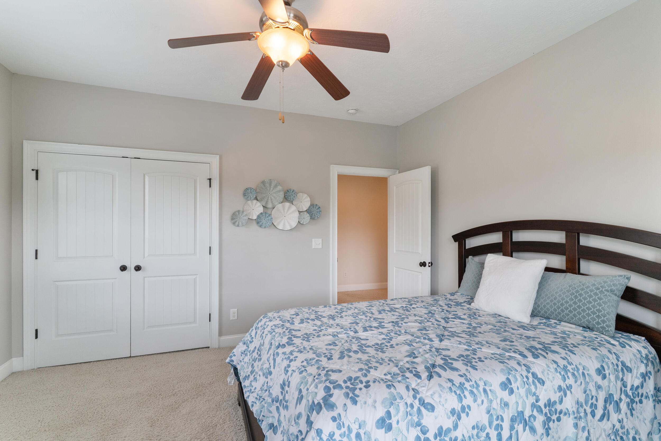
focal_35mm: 17
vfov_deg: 70.4
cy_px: 220
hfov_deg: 93.3
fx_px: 312
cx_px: 330
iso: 400
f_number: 8
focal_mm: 17
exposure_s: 1/10
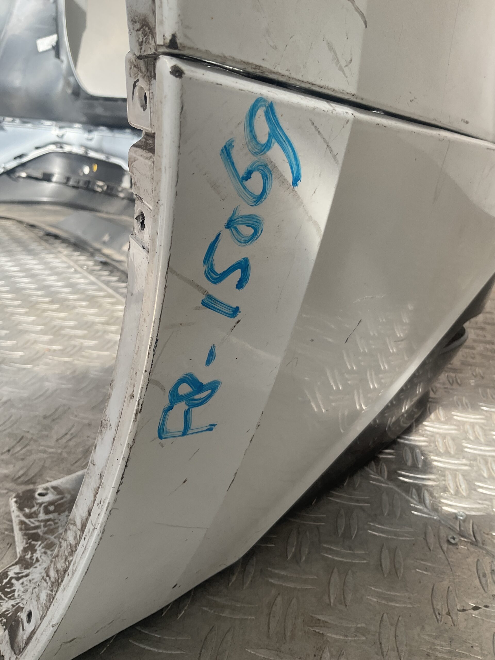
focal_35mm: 29
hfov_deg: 48.2
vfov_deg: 61.7
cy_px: 330
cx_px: 248
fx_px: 553
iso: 16
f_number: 1.8
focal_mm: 3
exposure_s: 1/310
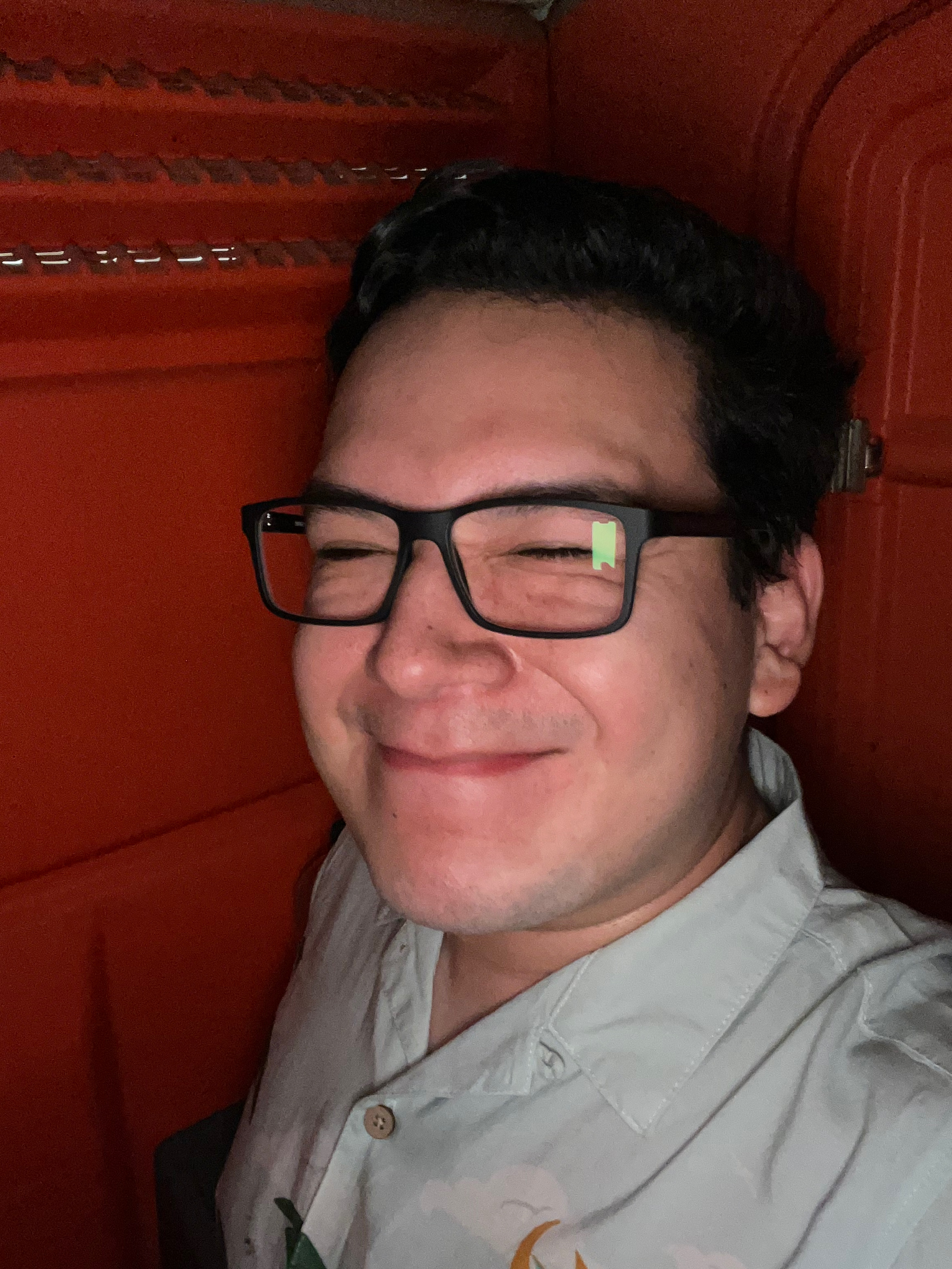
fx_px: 1100
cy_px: 634
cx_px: 476
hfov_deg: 46.8
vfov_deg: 60.0
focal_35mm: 30
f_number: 2.2
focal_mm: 2.71
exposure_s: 1/19
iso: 400
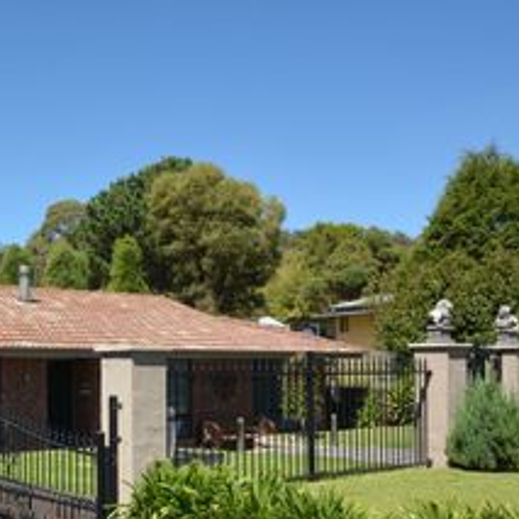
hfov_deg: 34.3
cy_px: 362
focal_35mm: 45
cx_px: 5
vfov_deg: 37.0
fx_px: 763
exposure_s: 1/250
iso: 180
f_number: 8
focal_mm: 16
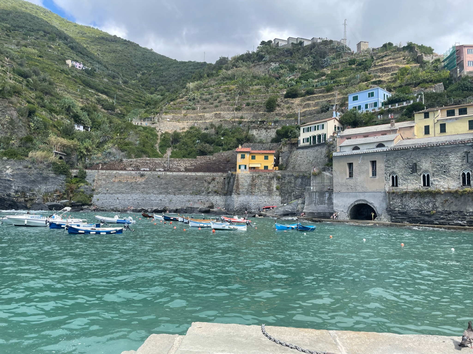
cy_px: 177
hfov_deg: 67.3
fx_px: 355
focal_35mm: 26
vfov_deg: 53.0
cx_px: 236
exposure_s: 1/2020
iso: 32
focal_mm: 4.2
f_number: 1.6
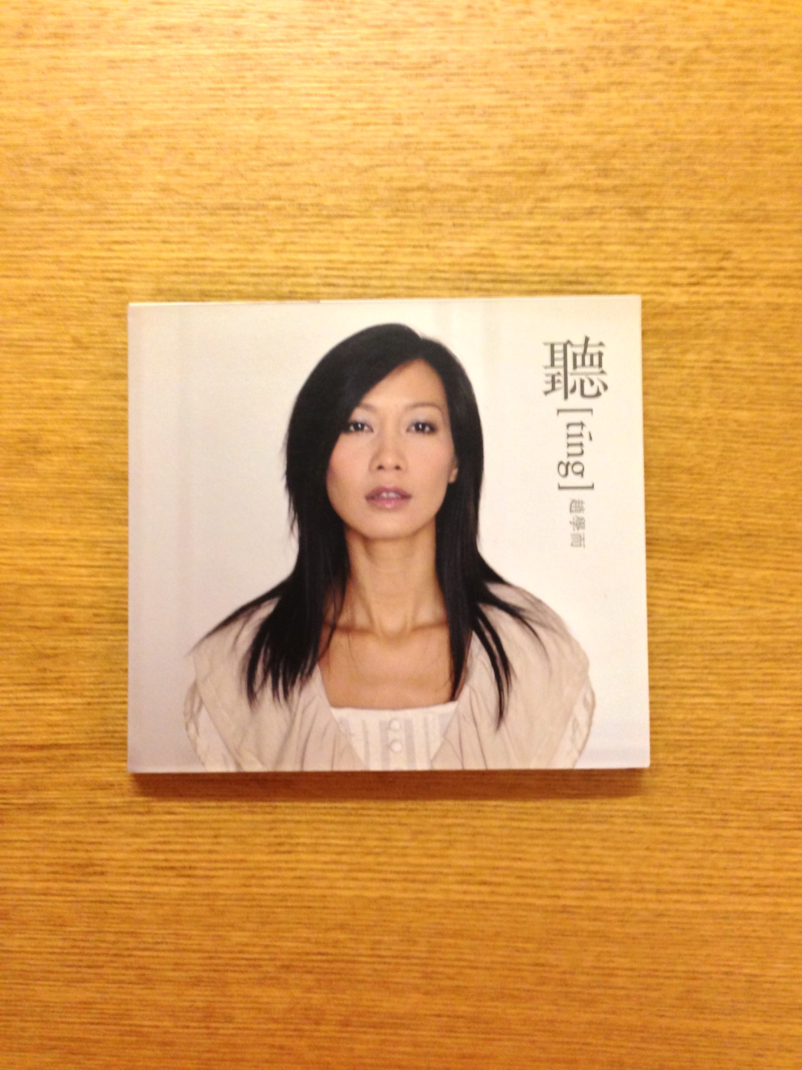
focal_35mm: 33
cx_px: 401
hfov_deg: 42.9
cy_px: 535
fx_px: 1019
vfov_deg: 55.4
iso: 250
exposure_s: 1/20
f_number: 2.4
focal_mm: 4.13
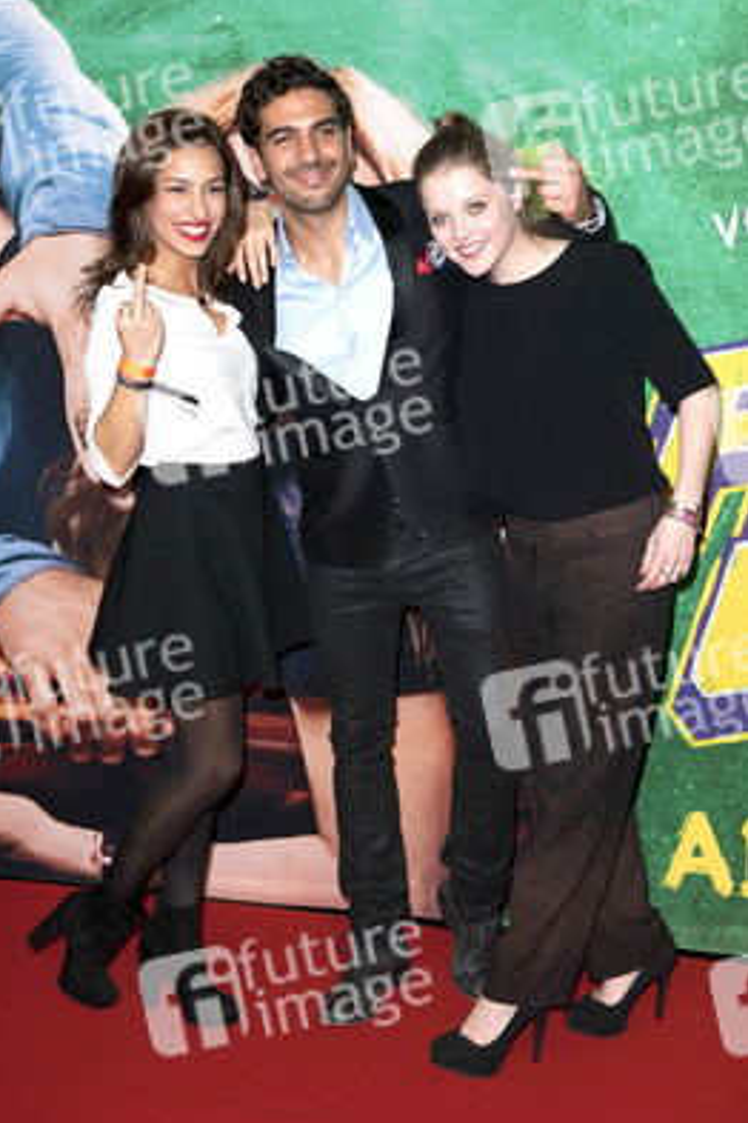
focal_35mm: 53
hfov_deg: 25.5
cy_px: 560
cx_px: 370
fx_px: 1652
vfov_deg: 37.5
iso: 800
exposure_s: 1/250
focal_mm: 52
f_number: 5.6
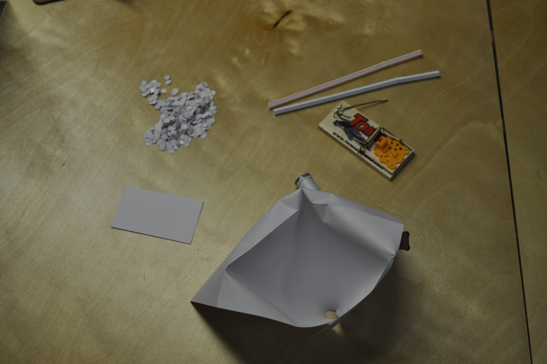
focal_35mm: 44
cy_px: 182
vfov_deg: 30.8
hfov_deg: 45.0
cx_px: 274
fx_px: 660
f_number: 5
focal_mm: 29
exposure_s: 1/100
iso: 400
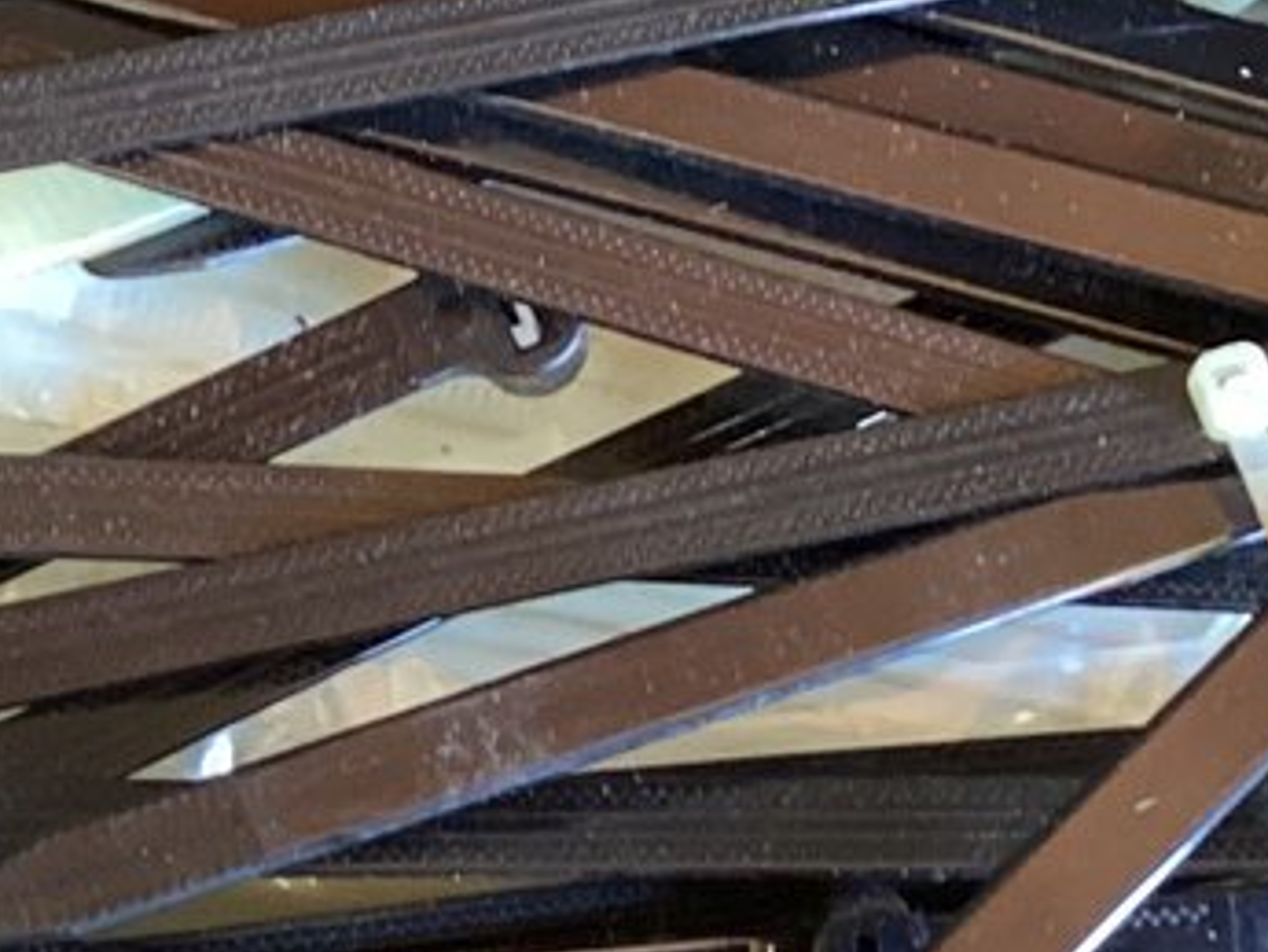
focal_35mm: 136
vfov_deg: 10.9
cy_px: 307
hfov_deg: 14.3
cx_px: -13
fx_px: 4983
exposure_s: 1/50
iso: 250
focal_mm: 3.3
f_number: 2.4
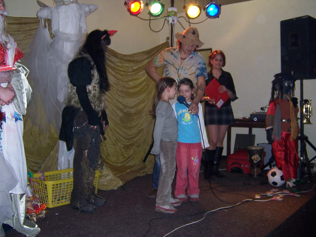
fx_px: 338
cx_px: 168
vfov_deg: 38.7
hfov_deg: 50.1
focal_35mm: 37
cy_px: 115
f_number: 2.8
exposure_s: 1/60
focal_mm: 5.5
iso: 80
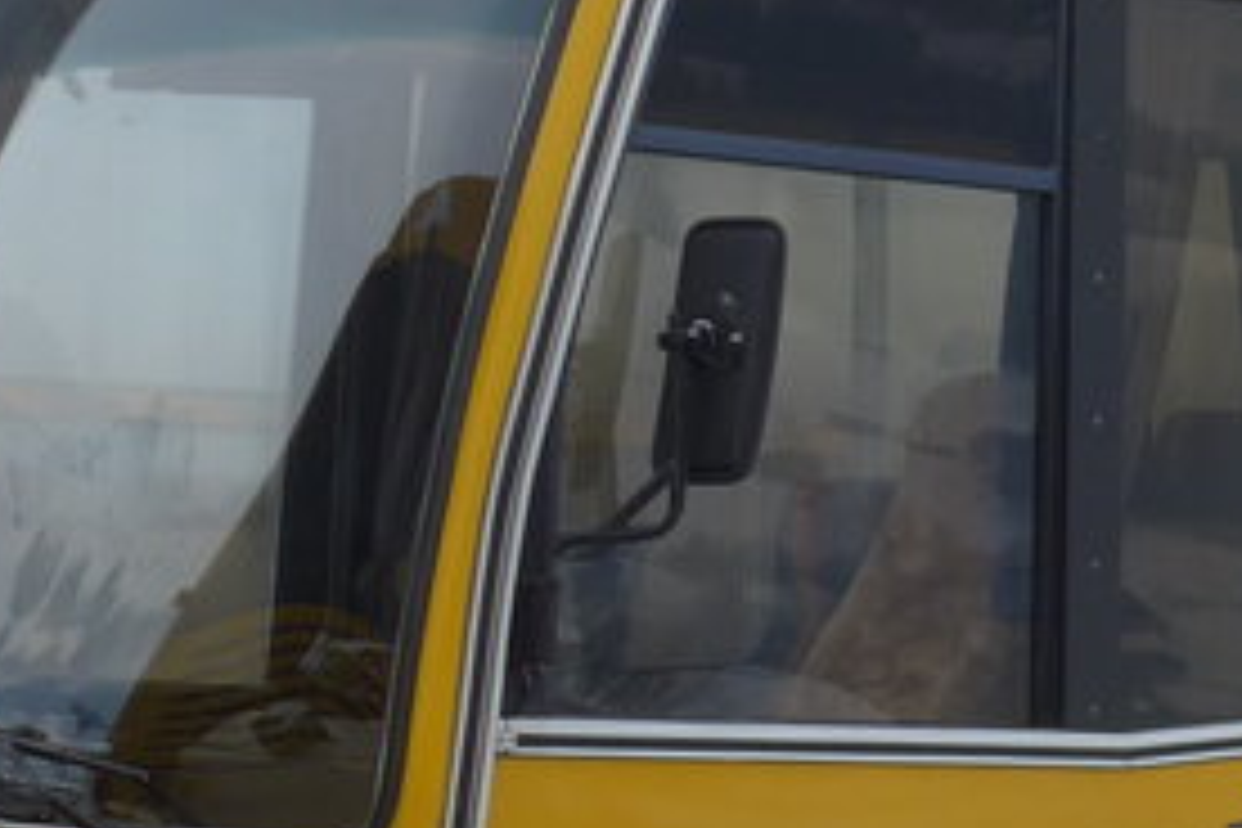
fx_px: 5623
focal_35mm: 163
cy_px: 324
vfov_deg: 8.4
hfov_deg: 12.0
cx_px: 1840
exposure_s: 1/250
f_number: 2.8
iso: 80
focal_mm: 7.5
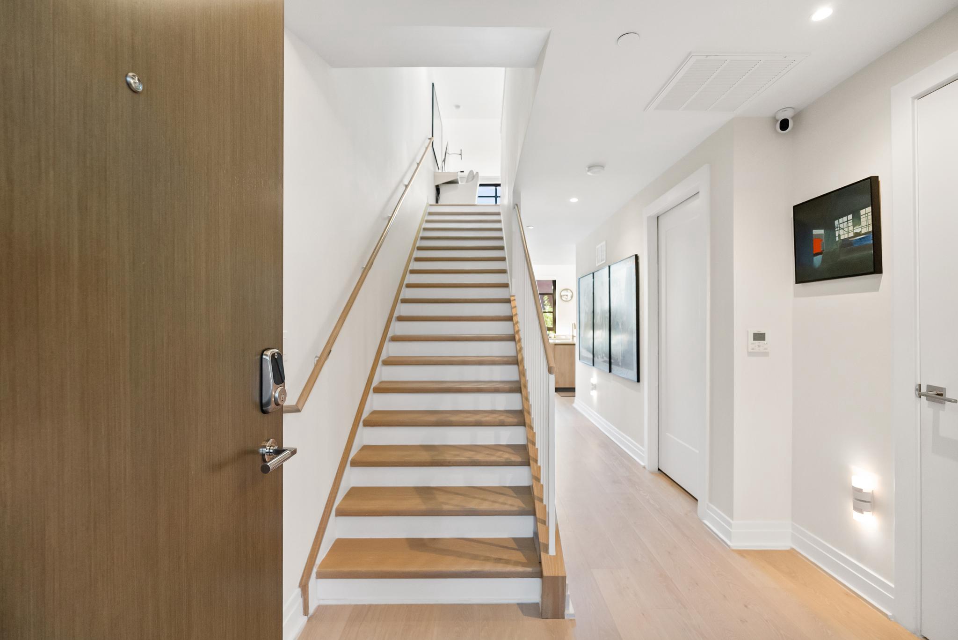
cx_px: 479
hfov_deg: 96.7
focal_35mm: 16
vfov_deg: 73.8
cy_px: 320
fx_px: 426
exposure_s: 1/25
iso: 1600
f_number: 4
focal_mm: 16
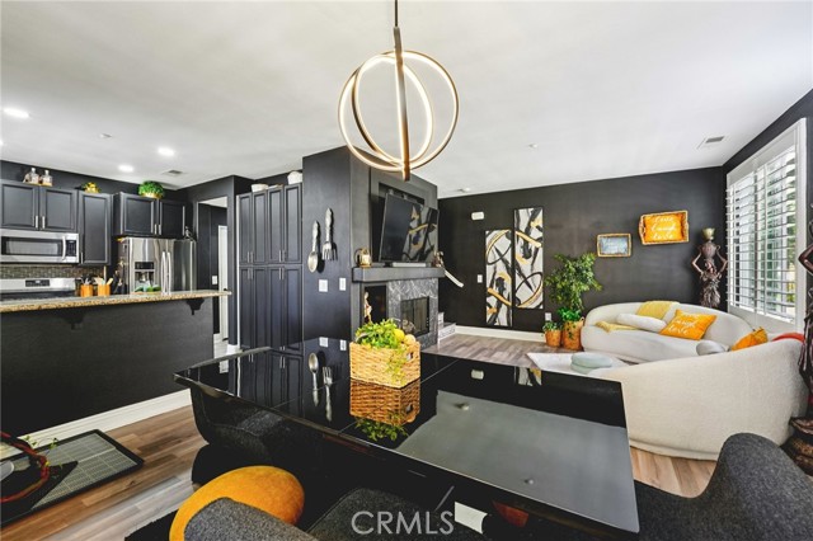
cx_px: 406
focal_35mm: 14
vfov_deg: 81.1
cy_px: 270
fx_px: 316
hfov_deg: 104.3
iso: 400
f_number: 8
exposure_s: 1/5
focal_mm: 14
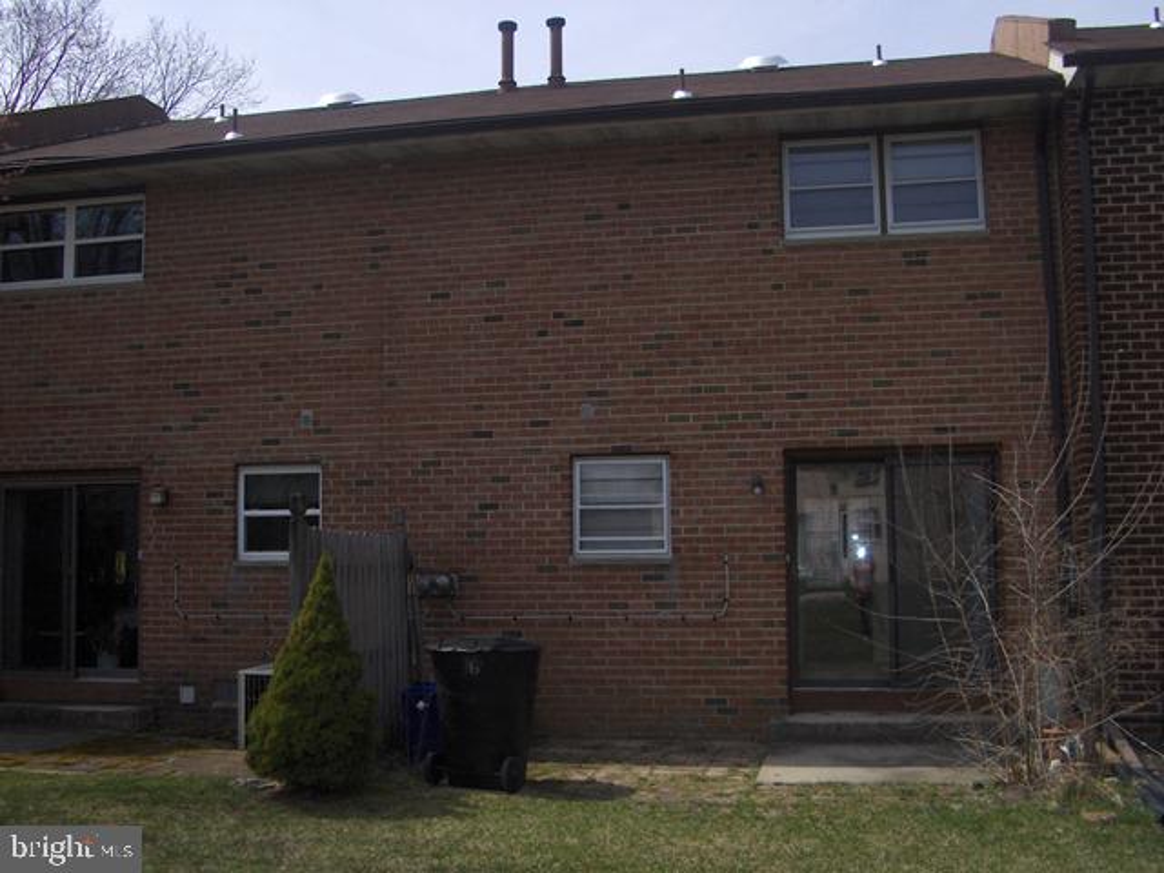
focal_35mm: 40
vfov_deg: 36.0
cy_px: 436
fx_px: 1345
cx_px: 582
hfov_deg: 46.8
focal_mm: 6.8
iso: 100
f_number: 4.59
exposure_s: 1/1389
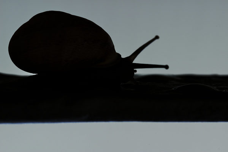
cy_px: 76
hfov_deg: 10.3
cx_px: 114
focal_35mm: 200
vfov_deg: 6.9
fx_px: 1267
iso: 500
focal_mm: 200
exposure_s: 1/60
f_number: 13
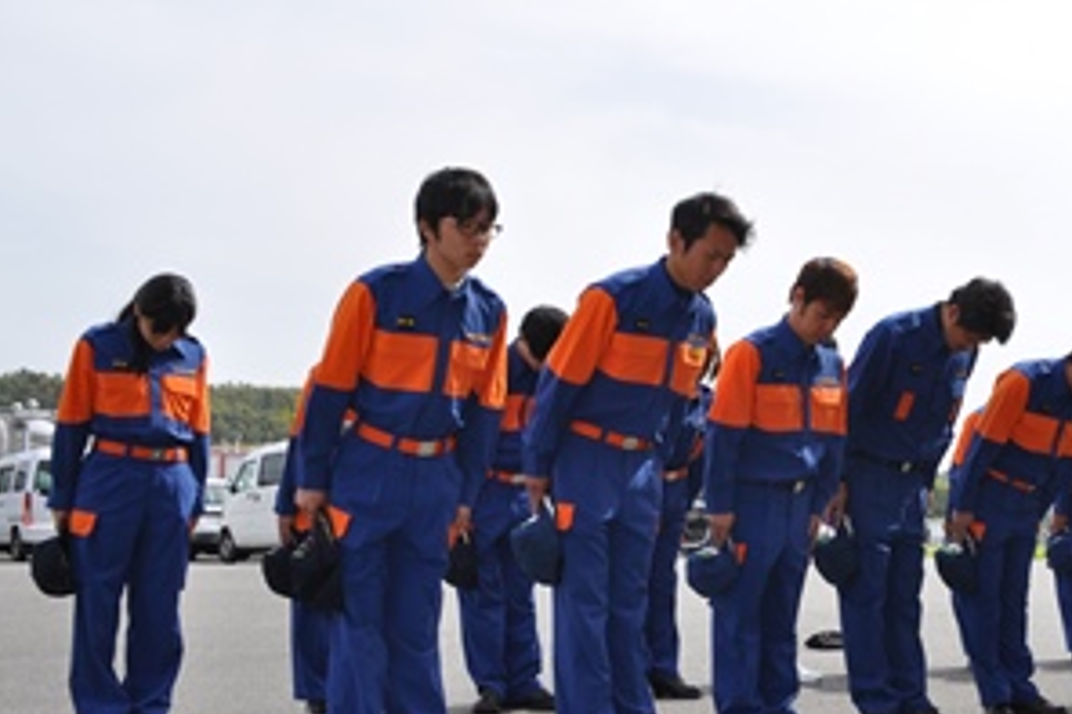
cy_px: 439
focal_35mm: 50
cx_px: 797
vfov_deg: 26.9
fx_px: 1488
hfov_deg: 38.6
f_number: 14
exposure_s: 1/200
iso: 200
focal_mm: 22
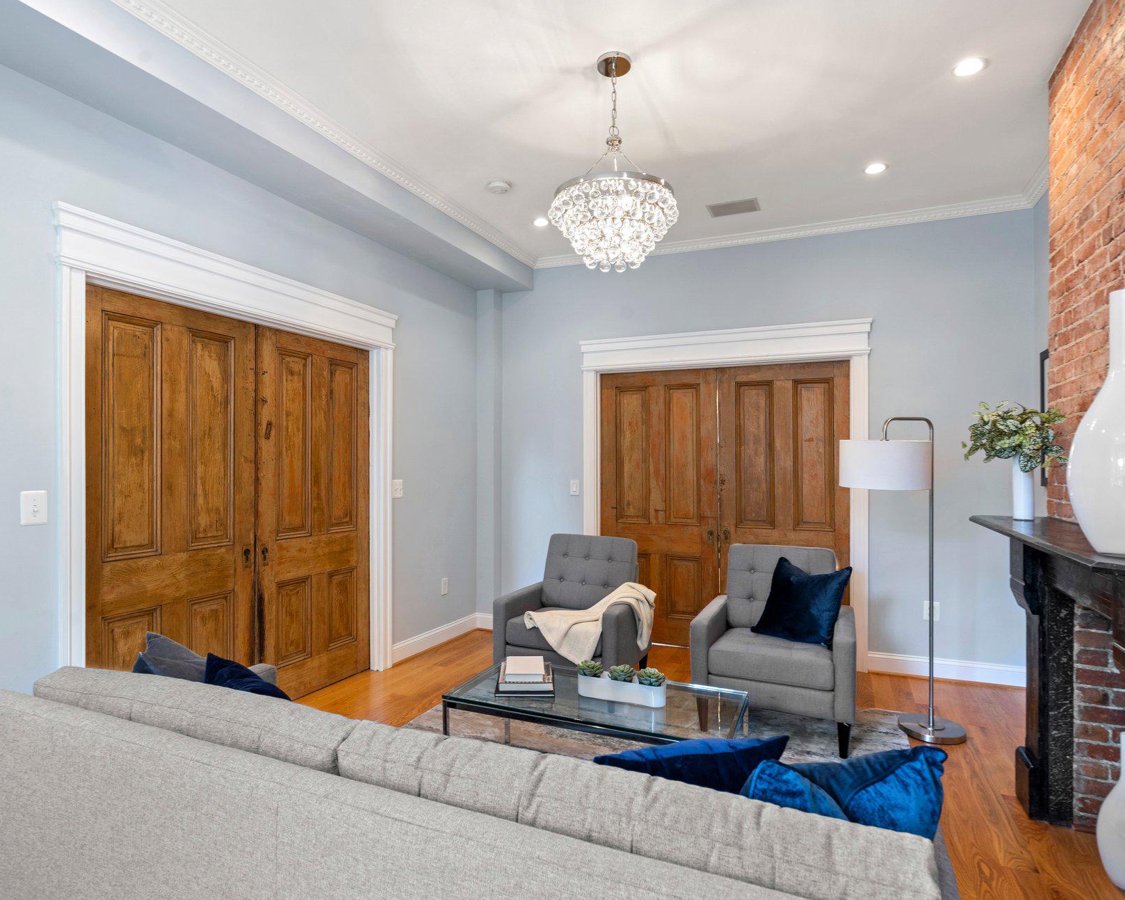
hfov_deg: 83.3
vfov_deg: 70.8
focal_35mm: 19
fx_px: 633
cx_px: 552
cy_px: 471
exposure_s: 1/3
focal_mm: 16
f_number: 10
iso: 500
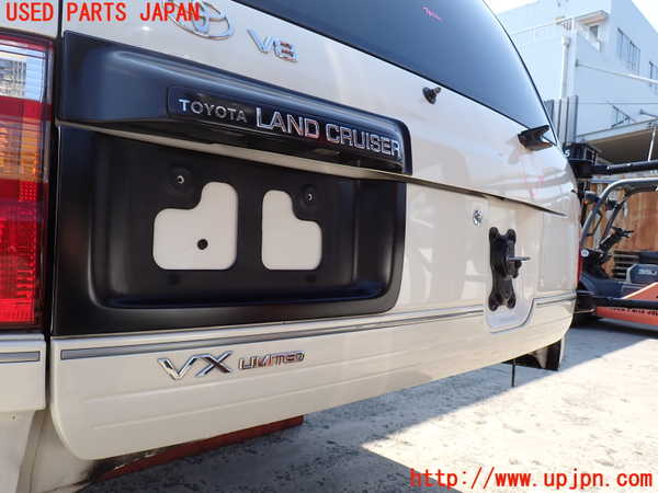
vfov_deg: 54.9
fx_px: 475
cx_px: 329
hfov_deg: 69.4
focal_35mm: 25
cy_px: 246
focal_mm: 4.5
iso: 100
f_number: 2.8
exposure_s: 1/500
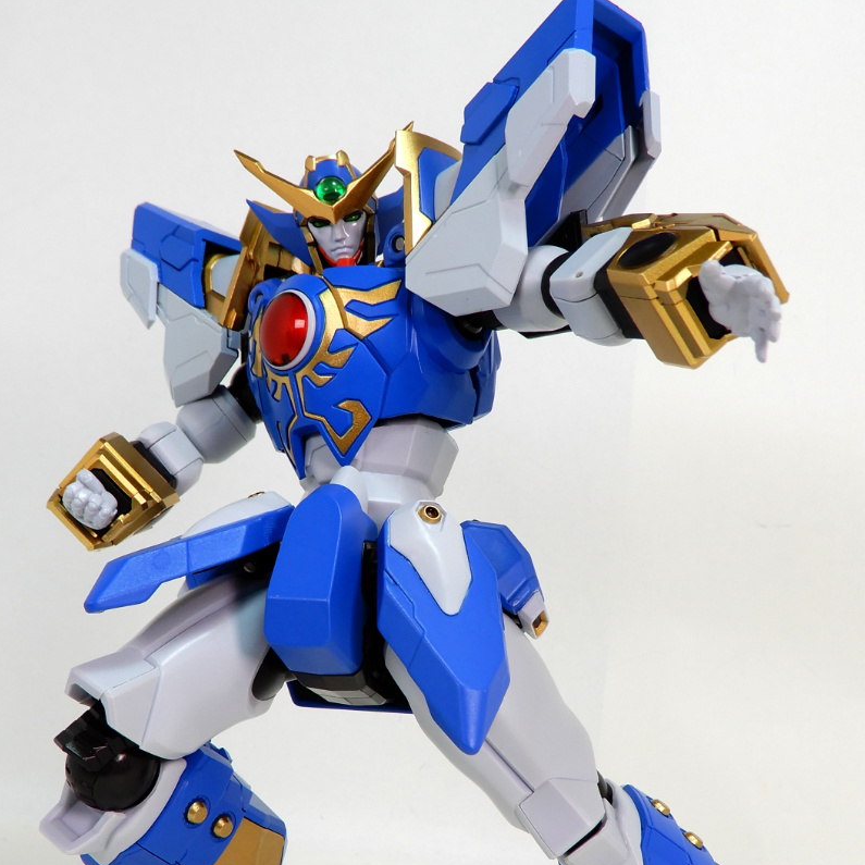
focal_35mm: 40
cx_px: 449
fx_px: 1131
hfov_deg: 41.9
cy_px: 581
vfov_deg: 41.3
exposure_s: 1/100
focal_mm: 5.4
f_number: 3.5
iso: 80
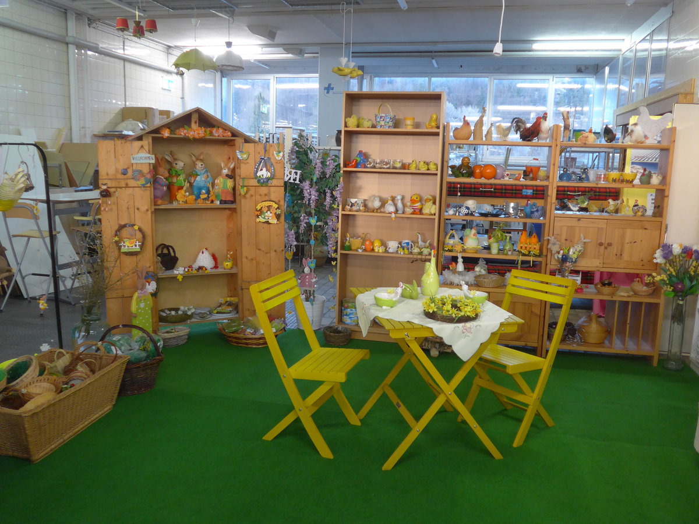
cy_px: 262
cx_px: 350
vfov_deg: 48.2
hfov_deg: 61.7
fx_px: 586
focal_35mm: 29
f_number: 2
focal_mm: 6
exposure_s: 1/60
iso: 400
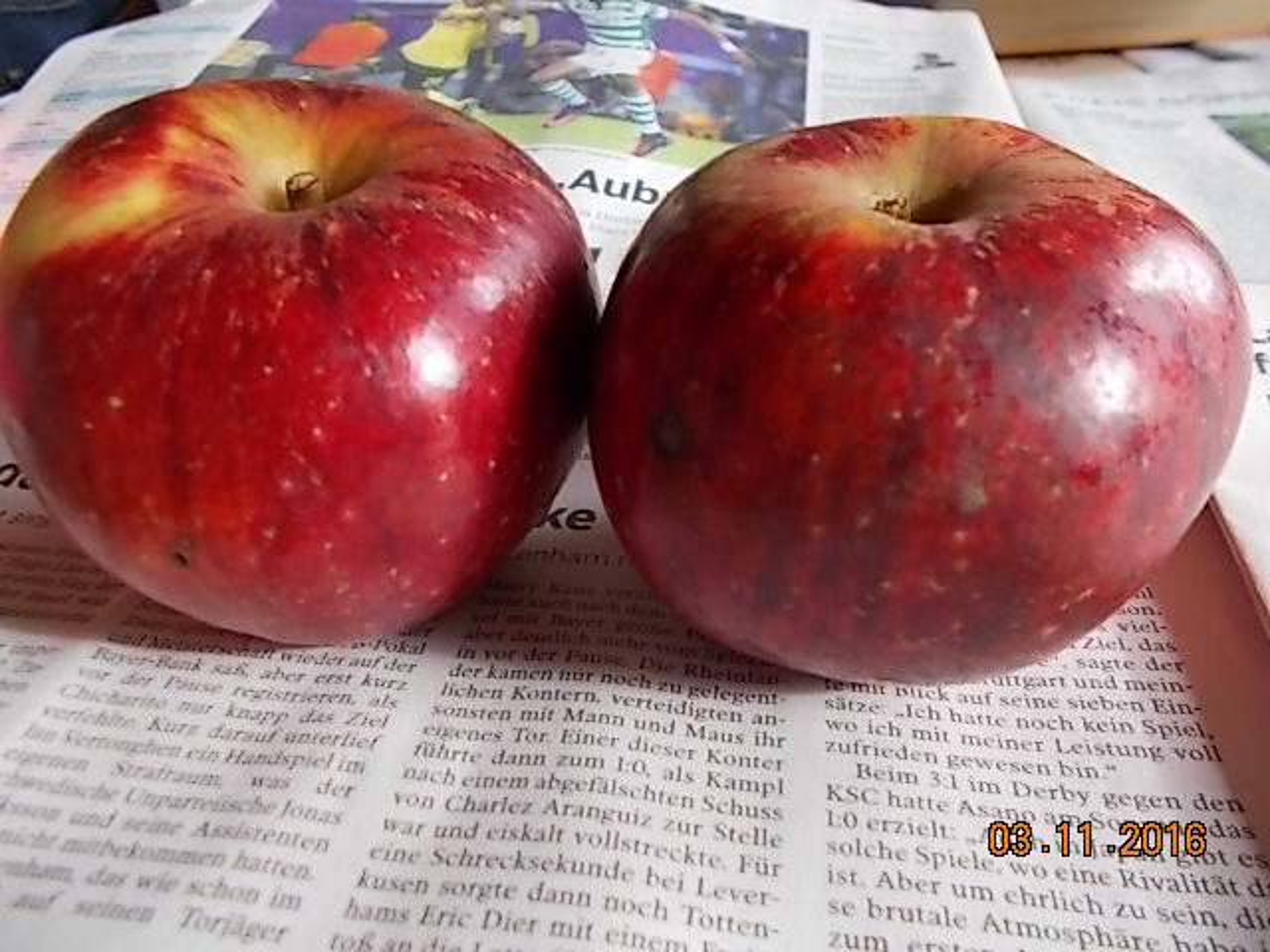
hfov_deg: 67.3
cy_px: 476
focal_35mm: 26
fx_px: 954
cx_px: 635
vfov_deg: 53.1
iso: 100
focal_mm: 4.6
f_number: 3.2
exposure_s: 1/25
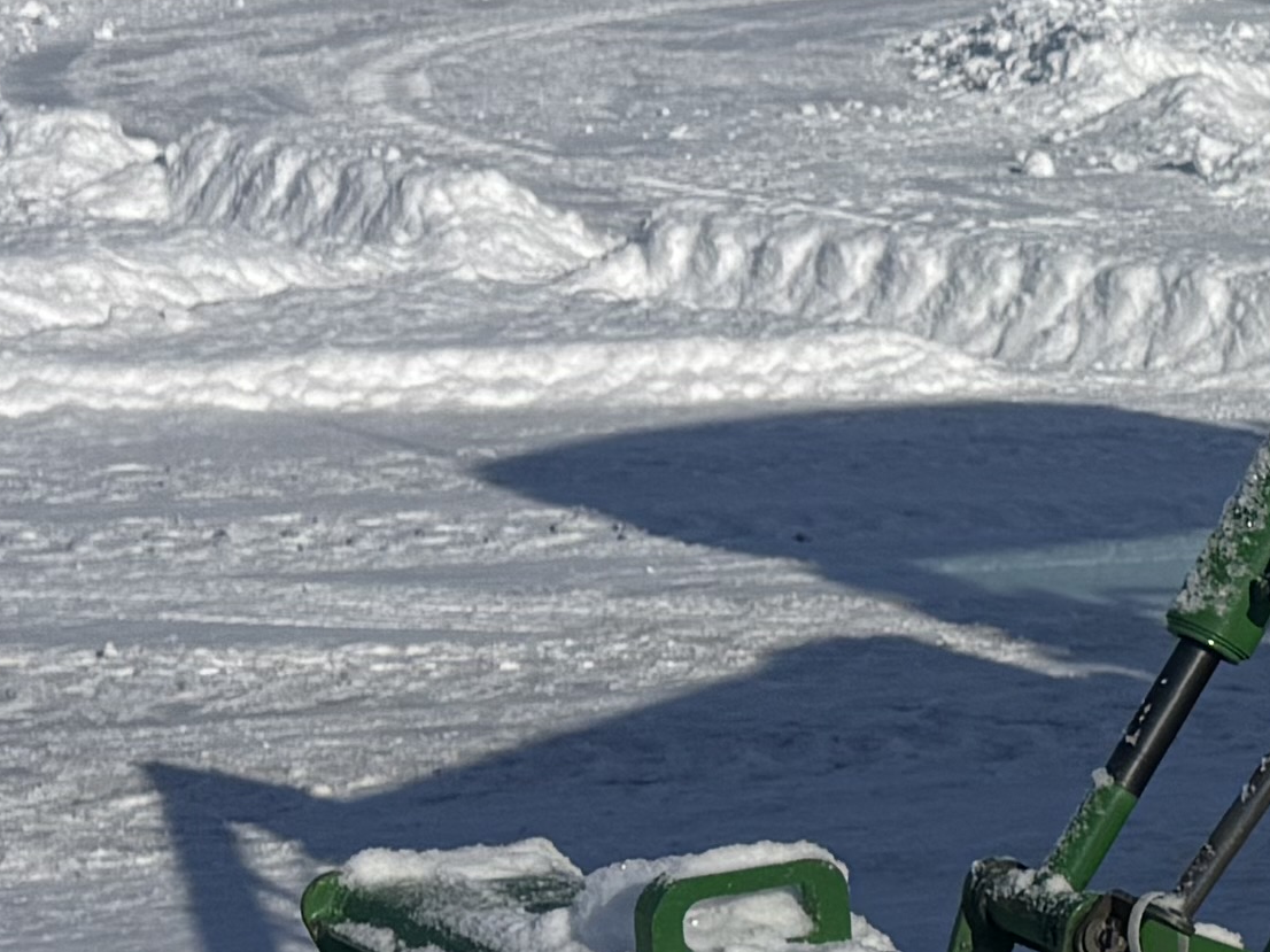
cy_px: 709
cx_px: 2748
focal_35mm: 124
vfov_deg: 11.9
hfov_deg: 13.1
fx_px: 4548
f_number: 1.78
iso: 64
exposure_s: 1/12346
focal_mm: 6.76
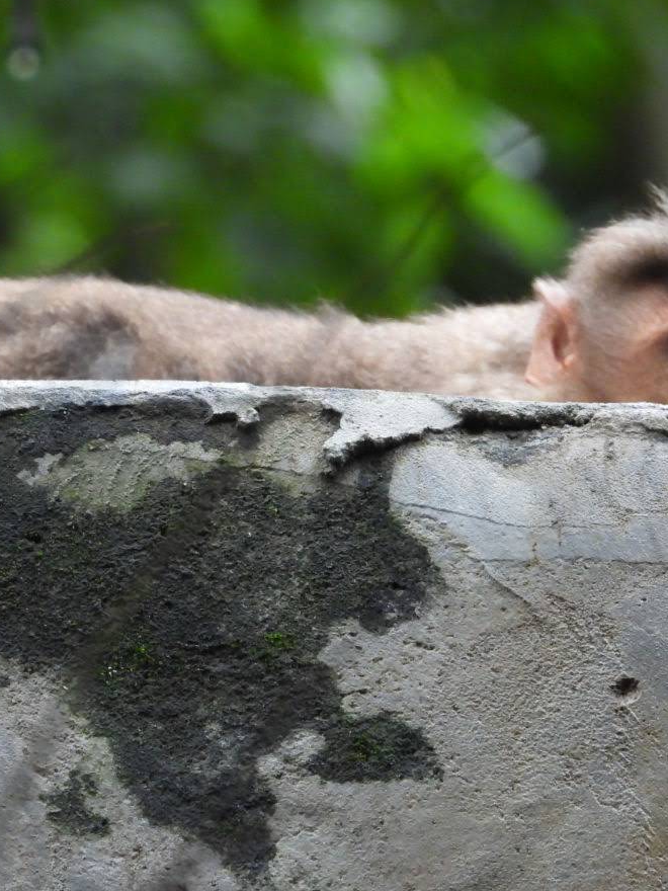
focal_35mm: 1800
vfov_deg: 1.1
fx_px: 46314
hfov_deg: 0.8
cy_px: 433
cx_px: 346
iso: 800
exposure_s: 1/60
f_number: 5.6
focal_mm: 198
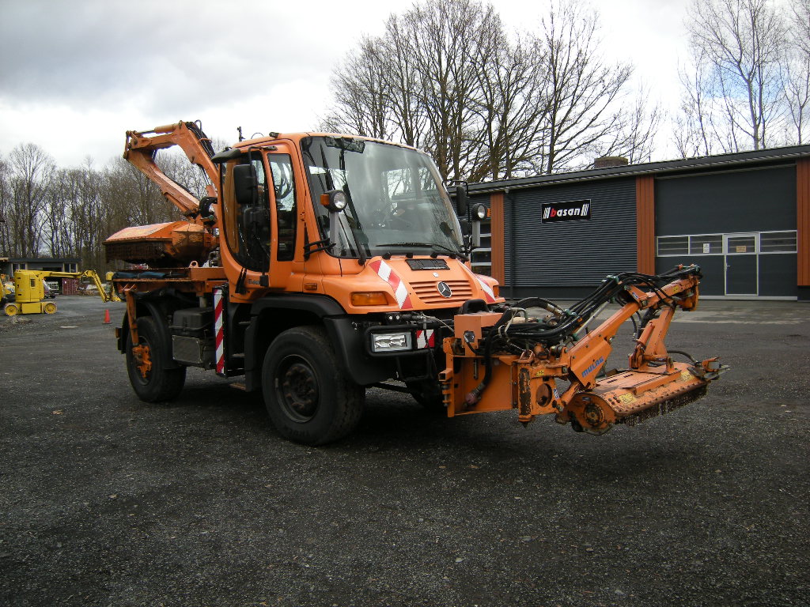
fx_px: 655
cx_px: 405
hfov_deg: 63.4
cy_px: 304
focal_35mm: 28
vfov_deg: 49.7
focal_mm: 4.7
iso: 64
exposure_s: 1/262
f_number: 2.8
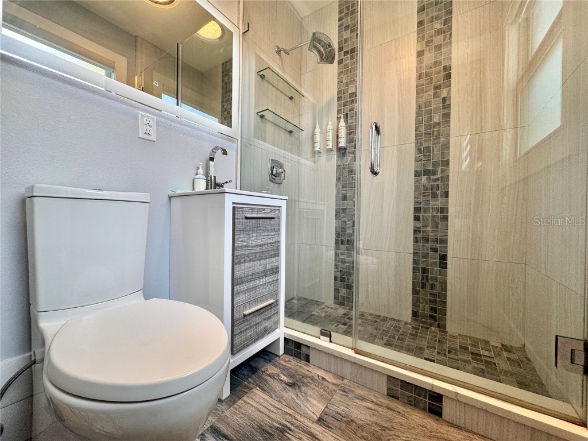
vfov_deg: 85.7
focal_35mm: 14
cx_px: 294
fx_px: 238
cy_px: 220
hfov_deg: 102.1
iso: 125
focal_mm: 2.22
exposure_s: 1/120
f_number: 2.2
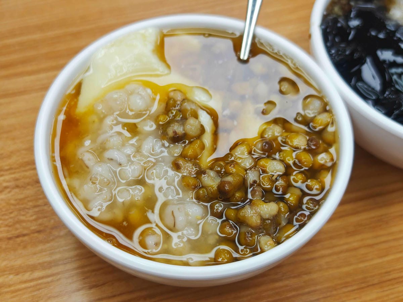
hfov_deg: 41.2
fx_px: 536
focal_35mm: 46
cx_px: 202
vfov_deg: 31.5
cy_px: 151
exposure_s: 1/120
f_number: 2
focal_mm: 8.72
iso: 100
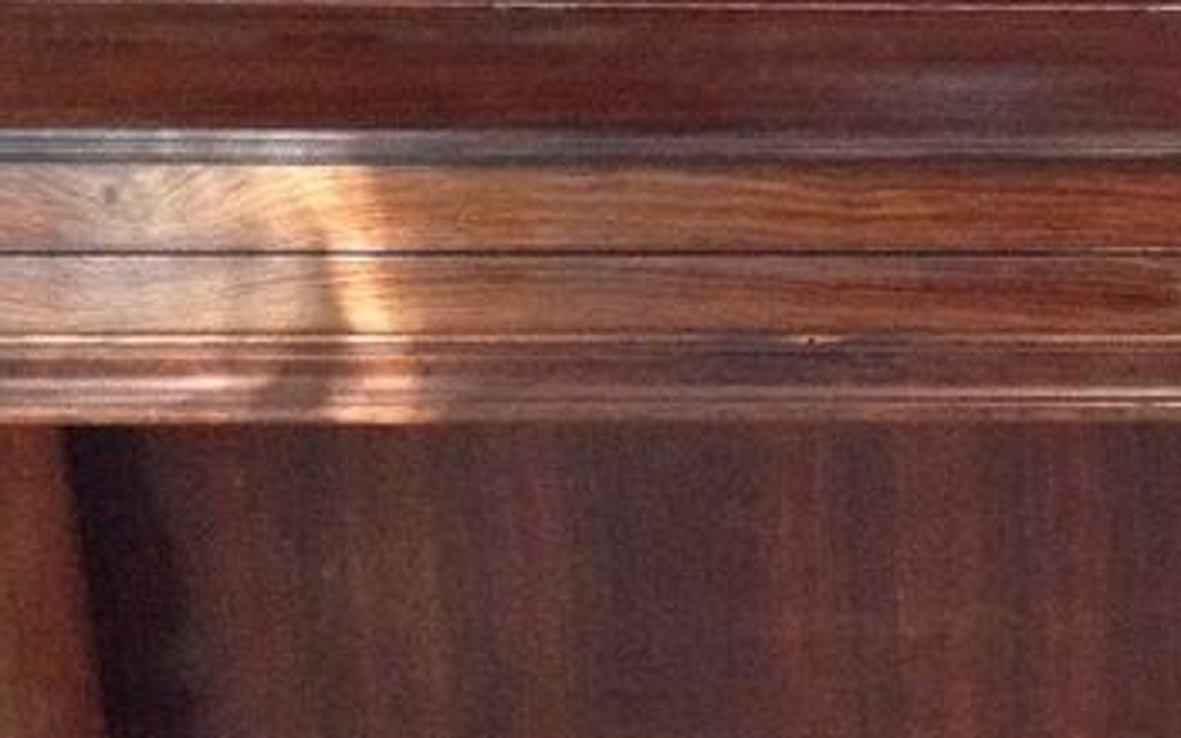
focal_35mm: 106
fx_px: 3411
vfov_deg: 12.3
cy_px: 212
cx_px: 1255
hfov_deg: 19.0
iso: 800
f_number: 2.4
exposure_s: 1/15
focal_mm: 4.28
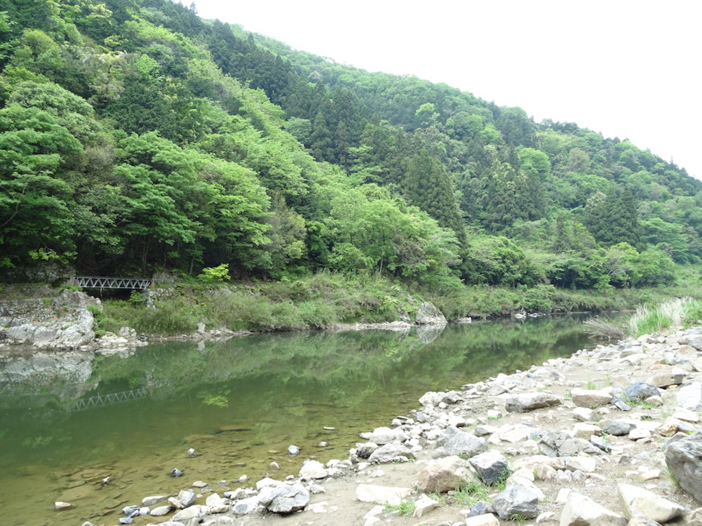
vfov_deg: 56.8
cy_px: 263
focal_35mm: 24
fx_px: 487
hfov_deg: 71.6
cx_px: 351
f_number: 3.5
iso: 80
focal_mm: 4.1
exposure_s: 1/50
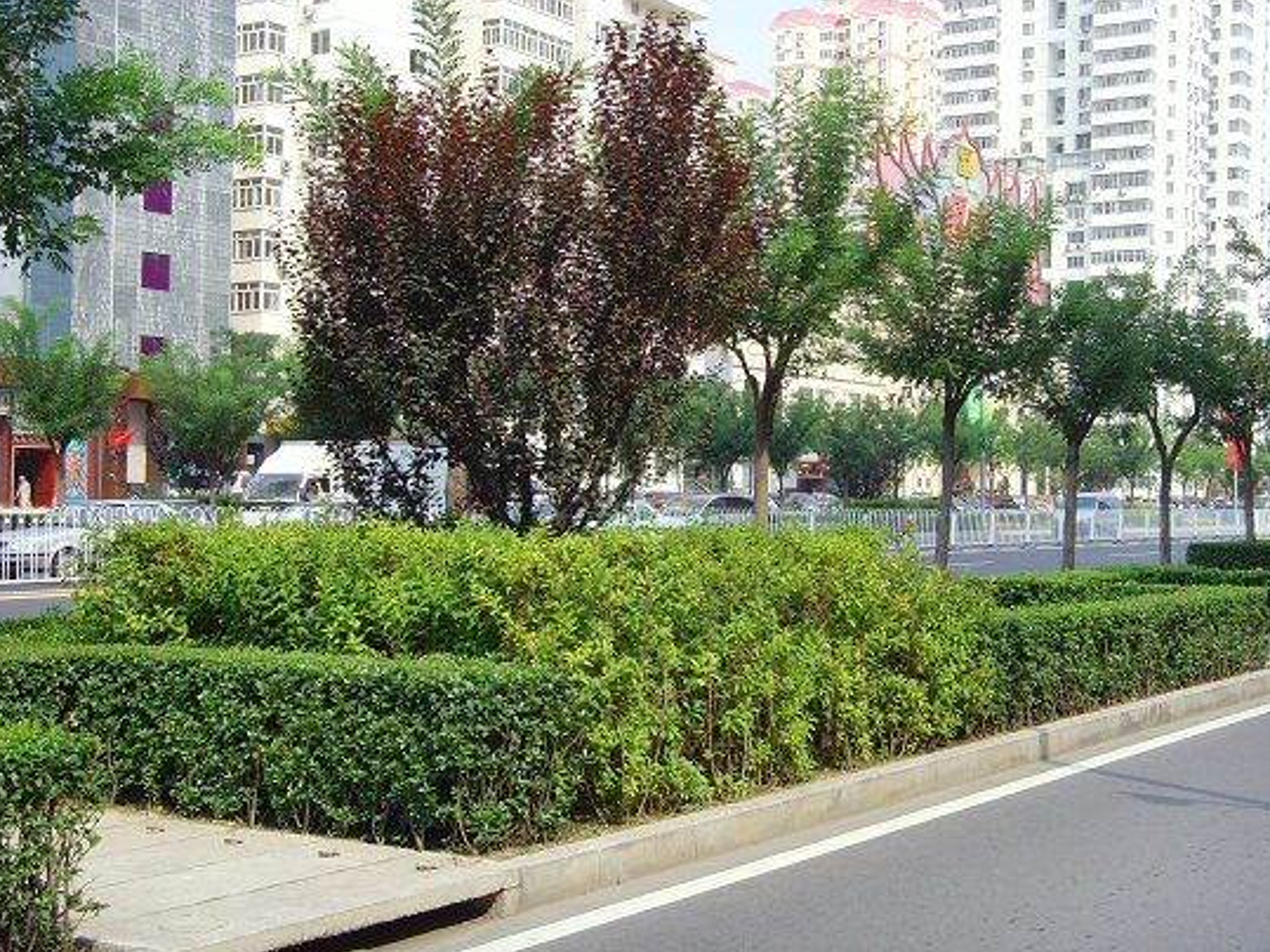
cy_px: 476
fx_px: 1871
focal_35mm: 51
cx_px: 629
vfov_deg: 28.5
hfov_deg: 37.5
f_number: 3.8
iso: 80
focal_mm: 8.8
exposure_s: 1/350
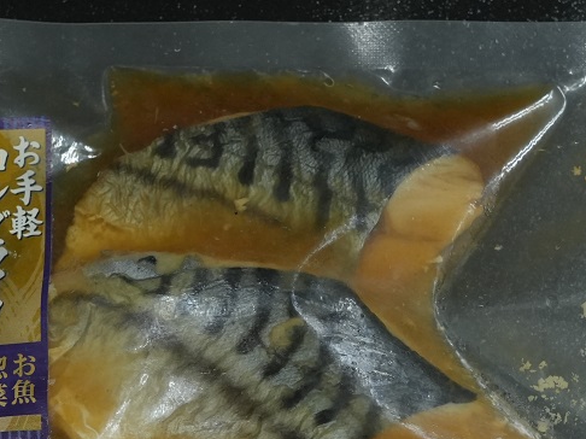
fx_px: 3113
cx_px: 215
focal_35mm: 184
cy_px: 323
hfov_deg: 10.7
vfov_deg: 8.1
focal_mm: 62.3
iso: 2000
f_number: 7.1
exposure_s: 1/160
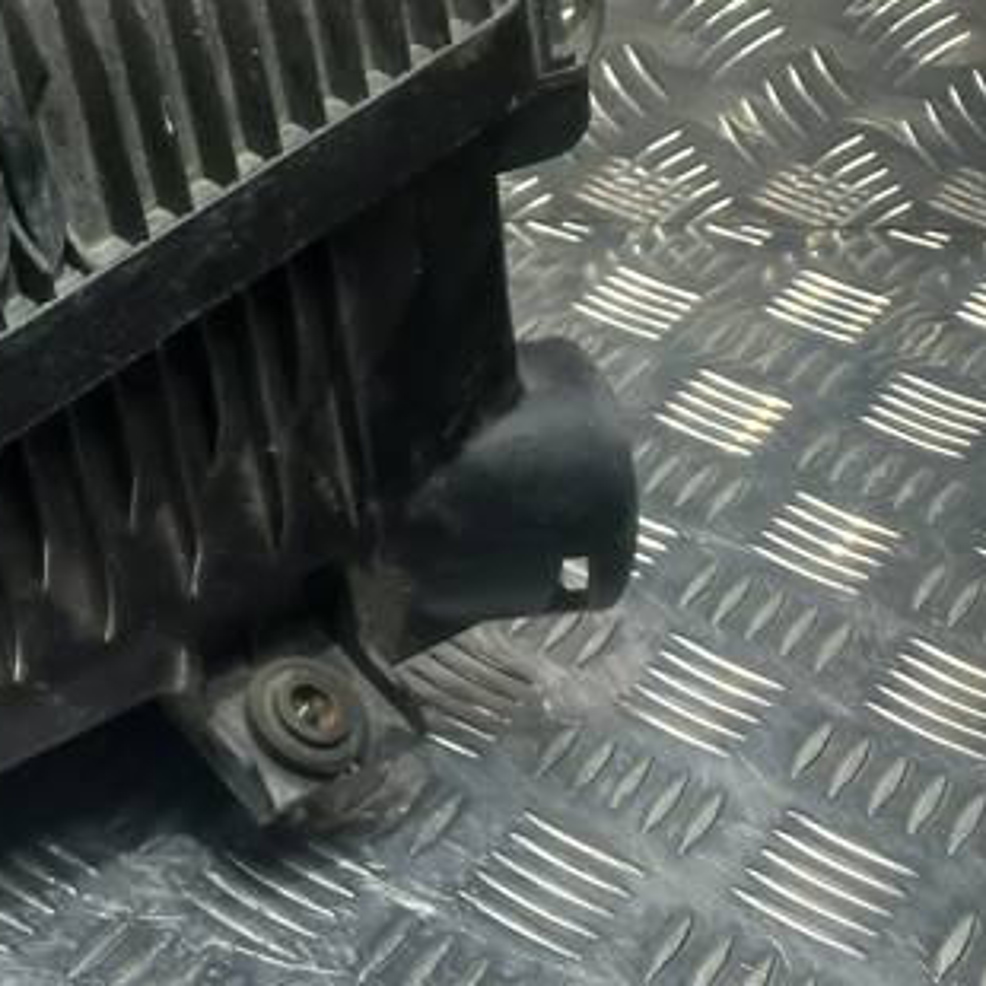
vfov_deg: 23.3
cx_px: -404
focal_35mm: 73
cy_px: 197
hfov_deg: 20.8
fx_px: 2352
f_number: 1.8
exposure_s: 1/50
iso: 50
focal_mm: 4.6
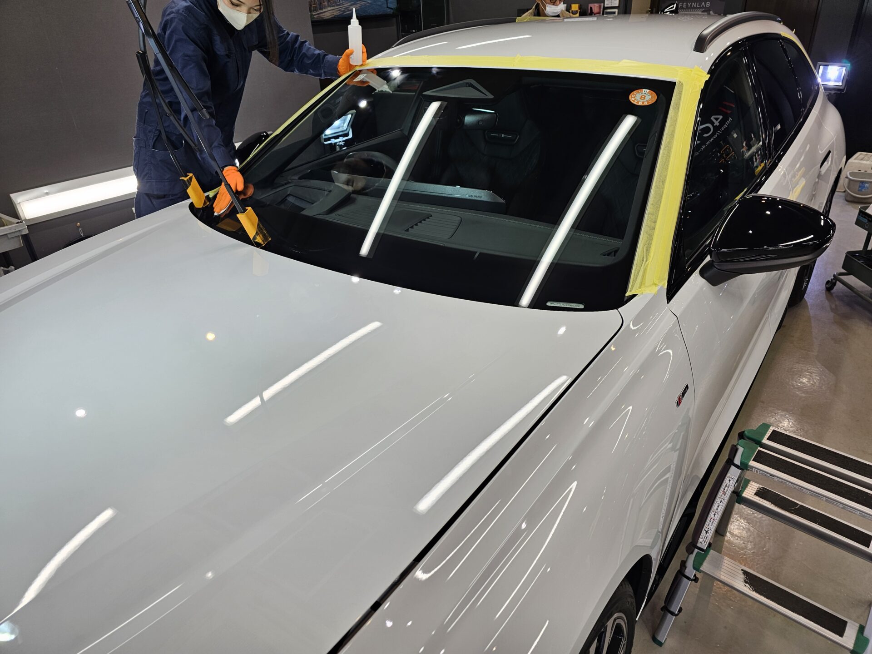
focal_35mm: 23
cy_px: 327
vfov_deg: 58.9
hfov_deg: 73.9
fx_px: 579
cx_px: 436
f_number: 1.7
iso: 40
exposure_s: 1/100
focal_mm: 6.3
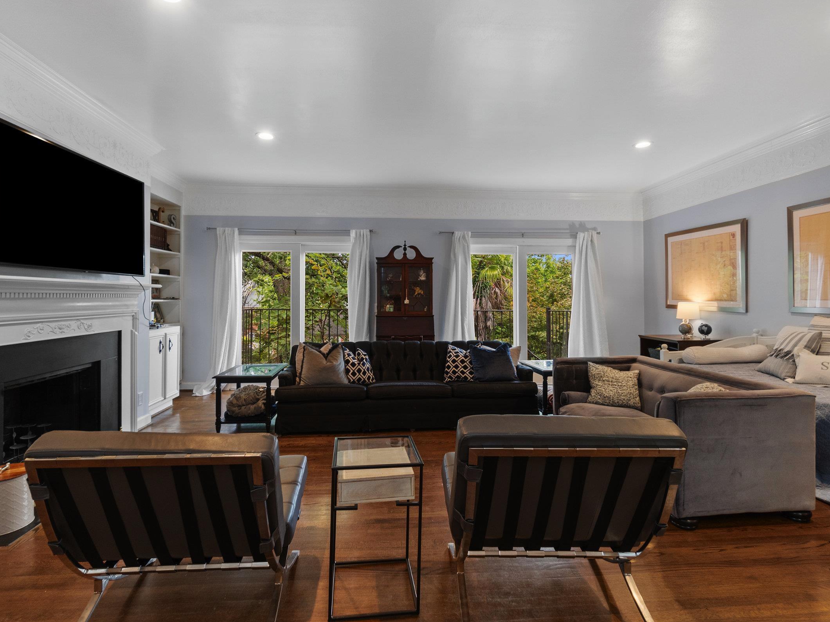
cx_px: 414
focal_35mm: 17
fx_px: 408
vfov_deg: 74.7
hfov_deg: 91.0
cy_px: 297
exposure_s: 1/2.5
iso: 250
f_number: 8
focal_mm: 10
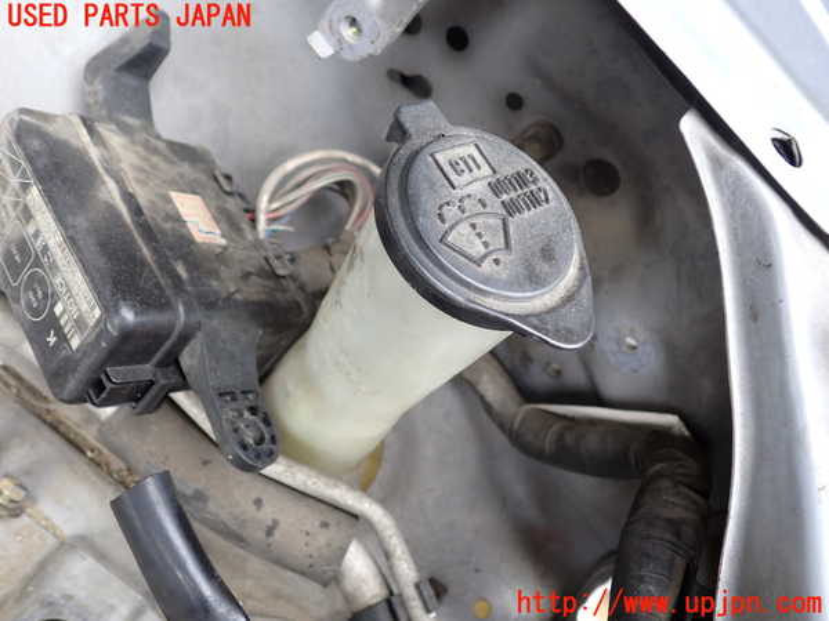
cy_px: 310
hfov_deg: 60.0
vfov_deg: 46.8
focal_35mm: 30
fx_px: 718
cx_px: 414
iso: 200
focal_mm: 5.4
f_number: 2.3
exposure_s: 1/100
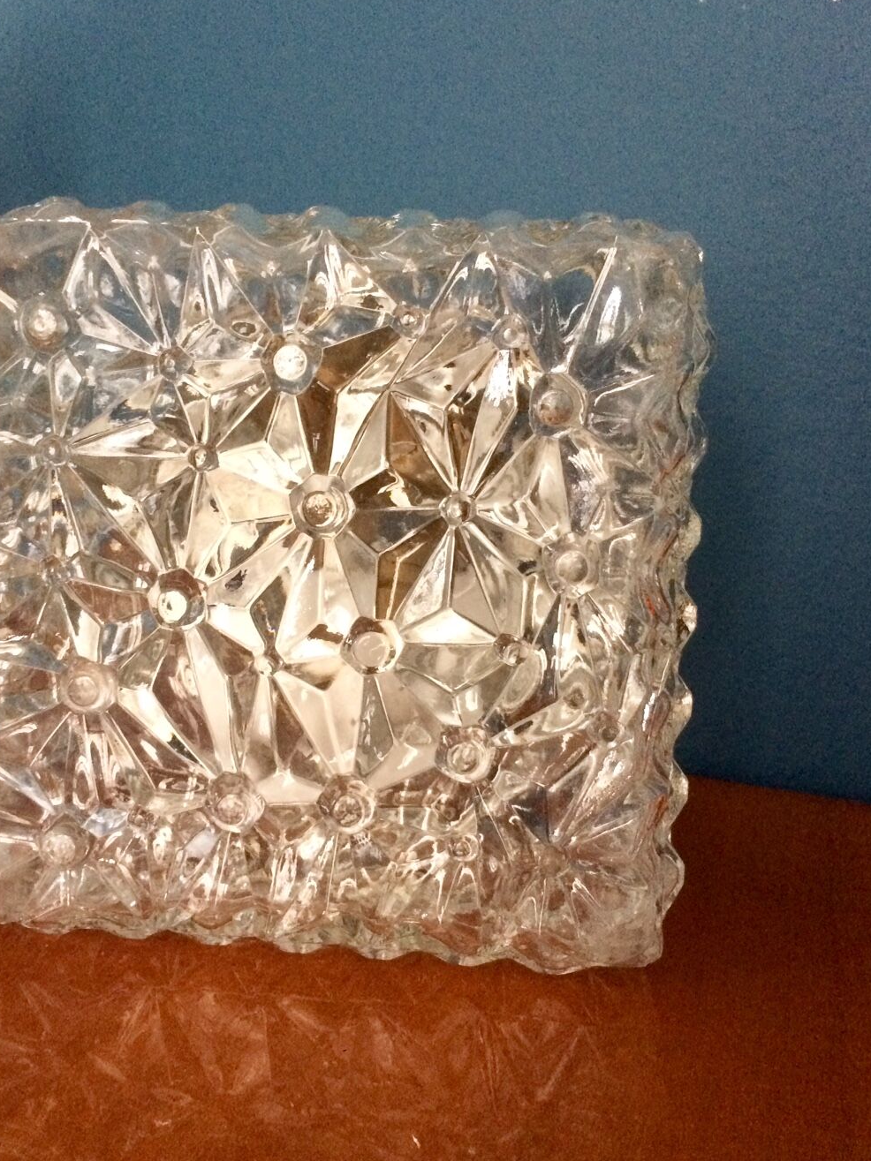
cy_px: 525
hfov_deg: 39.5
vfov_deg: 51.3
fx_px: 1208
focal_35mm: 36
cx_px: 347
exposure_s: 1/25
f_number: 2.2
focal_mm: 4.15
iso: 320
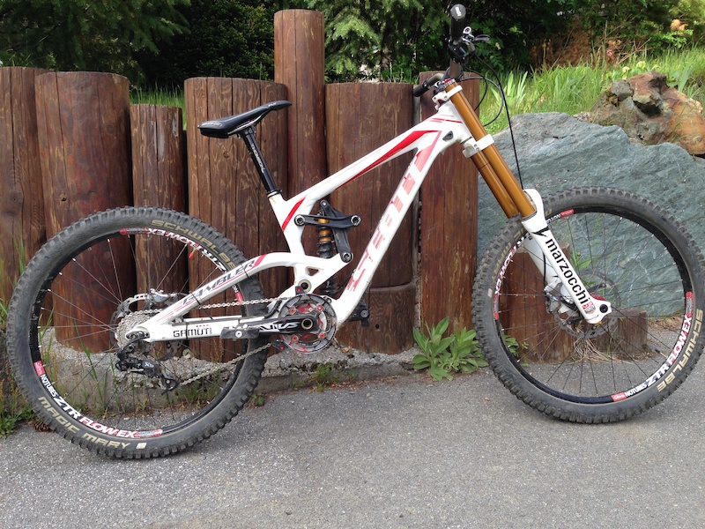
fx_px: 672
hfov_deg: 55.4
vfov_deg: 42.9
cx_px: 352
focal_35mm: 33
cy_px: 264
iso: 50
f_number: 2.4
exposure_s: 1/204
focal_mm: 4.12
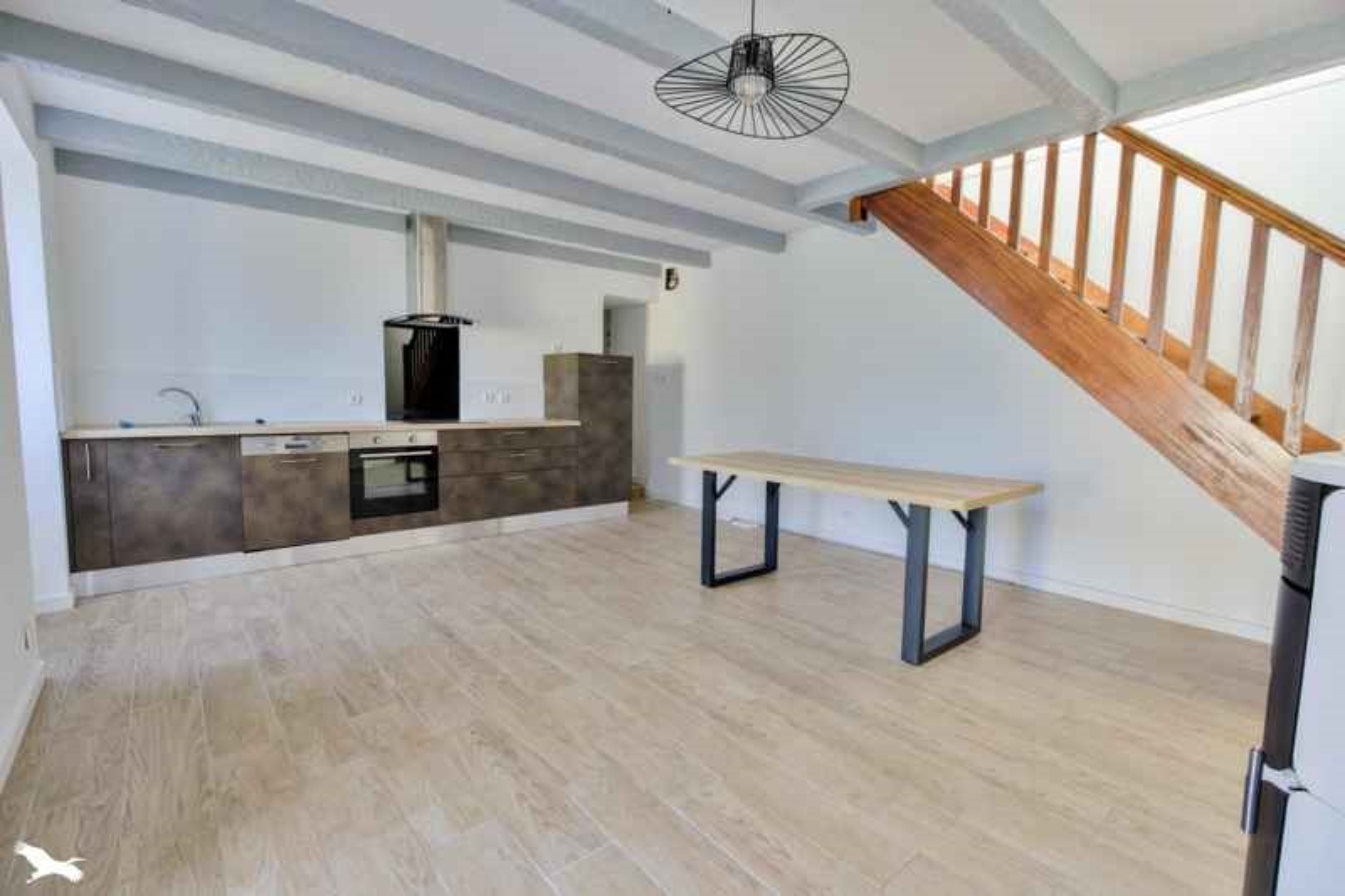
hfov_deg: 96.7
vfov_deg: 73.7
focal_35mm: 16
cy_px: 448
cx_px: 672
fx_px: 598
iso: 800
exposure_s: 1/5
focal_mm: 16
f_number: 8
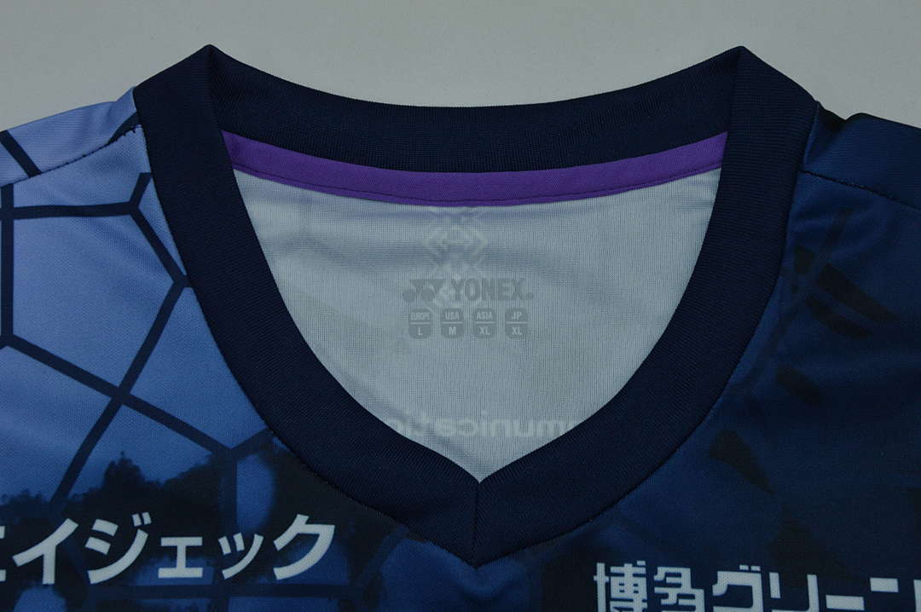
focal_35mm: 72
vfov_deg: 18.9
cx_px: 460
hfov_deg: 28.1
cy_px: 306
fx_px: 1840
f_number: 14
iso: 400
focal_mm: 48
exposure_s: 1/200
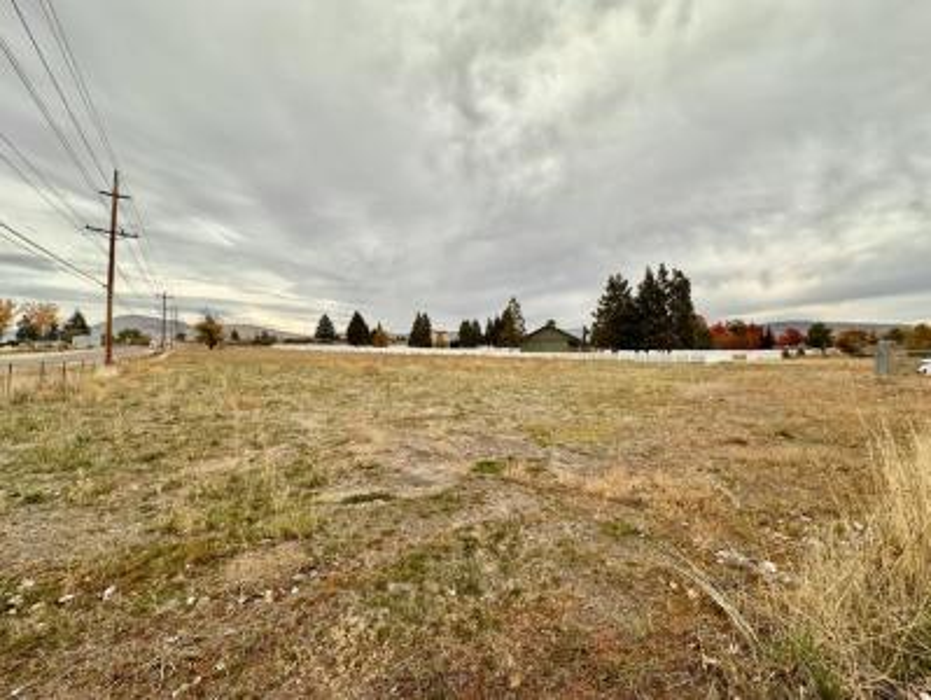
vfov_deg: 85.8
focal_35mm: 14
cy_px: 350
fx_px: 377
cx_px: 466
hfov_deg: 102.0
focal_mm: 2.22
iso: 50
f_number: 2.2
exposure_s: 1/1062
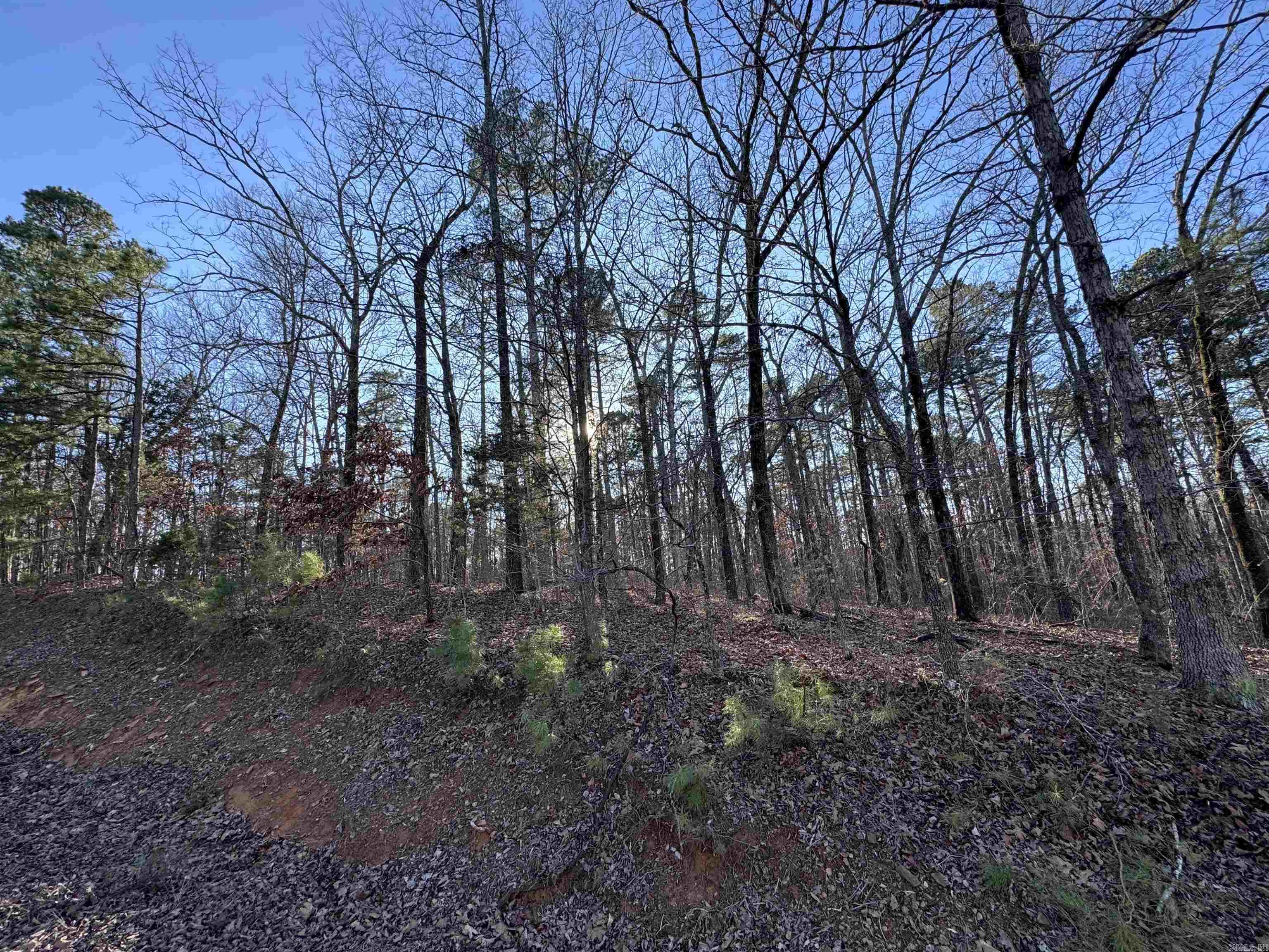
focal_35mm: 14
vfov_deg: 85.7
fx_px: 513
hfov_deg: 102.1
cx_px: 634
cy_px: 476
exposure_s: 1/299
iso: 40
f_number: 2.2
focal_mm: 2.22
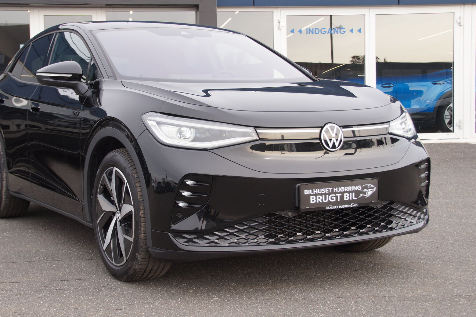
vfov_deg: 21.0
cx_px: 213
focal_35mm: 65
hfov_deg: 31.1
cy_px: 146
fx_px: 854
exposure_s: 1/100
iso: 100
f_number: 5.6
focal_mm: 35
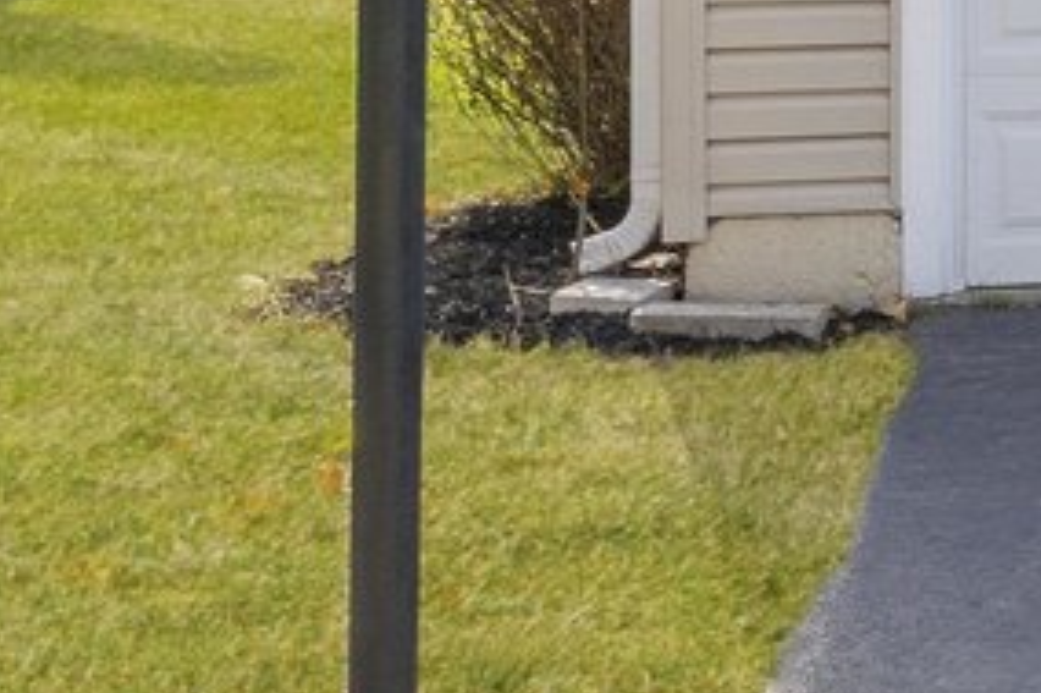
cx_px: 2808
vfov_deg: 9.8
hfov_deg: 11.3
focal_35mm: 137
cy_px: -268
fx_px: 3959
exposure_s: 1/320
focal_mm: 24
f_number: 9
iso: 200
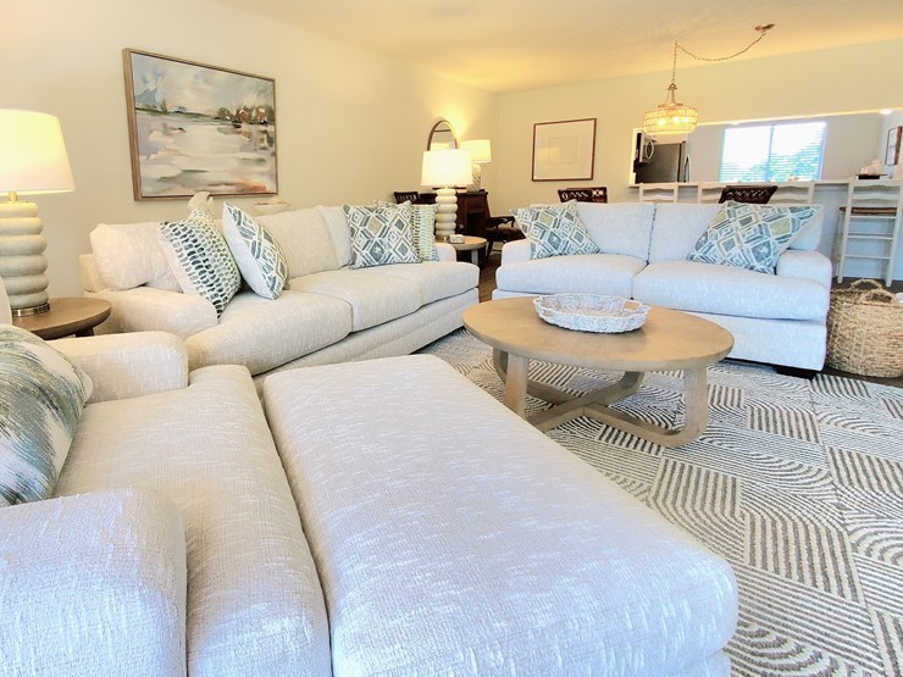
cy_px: 256
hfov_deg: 86.4
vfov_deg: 70.5
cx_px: 351
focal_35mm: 18
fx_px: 470
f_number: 2.2
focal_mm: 1.8
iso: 100
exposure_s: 1/60.2
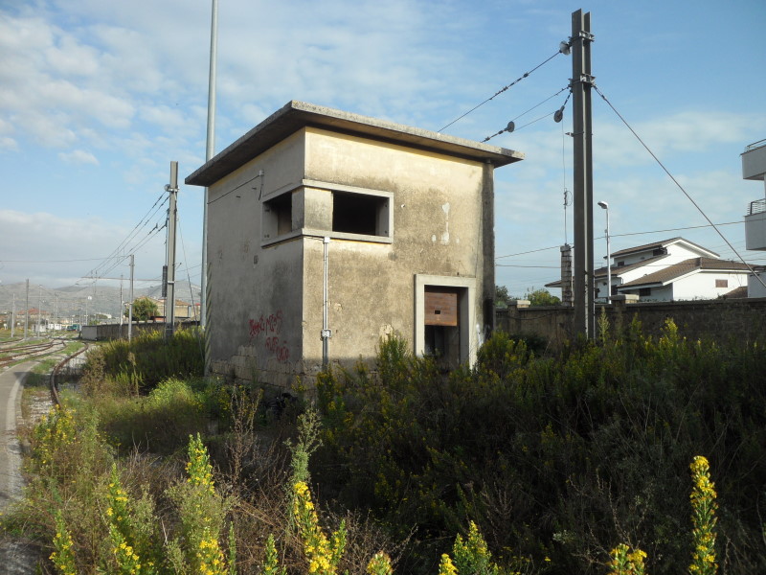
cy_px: 288
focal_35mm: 27
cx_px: 383
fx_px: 597
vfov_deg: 51.4
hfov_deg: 65.3
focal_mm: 4.9
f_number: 3.5
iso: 80
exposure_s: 1/750
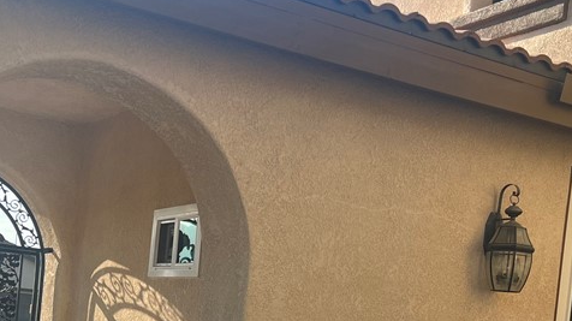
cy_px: 362
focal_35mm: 61
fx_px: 925
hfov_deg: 34.4
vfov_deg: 18.8
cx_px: 286
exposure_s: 1/1361
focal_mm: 5.7
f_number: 1.5
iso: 50
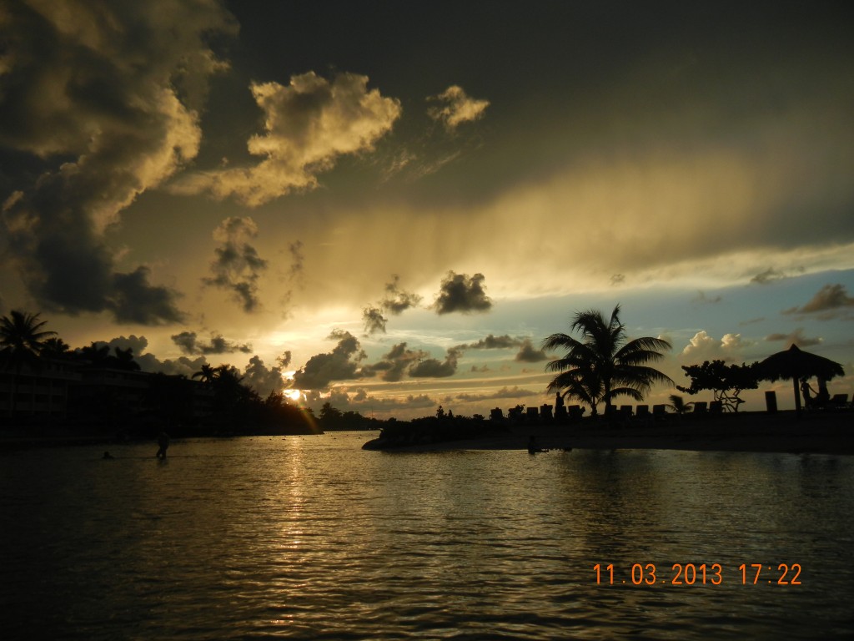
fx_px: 740
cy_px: 320
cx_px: 427
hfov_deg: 60.0
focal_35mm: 30
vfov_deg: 46.8
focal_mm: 5.4
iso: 160
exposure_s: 1/365
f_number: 7
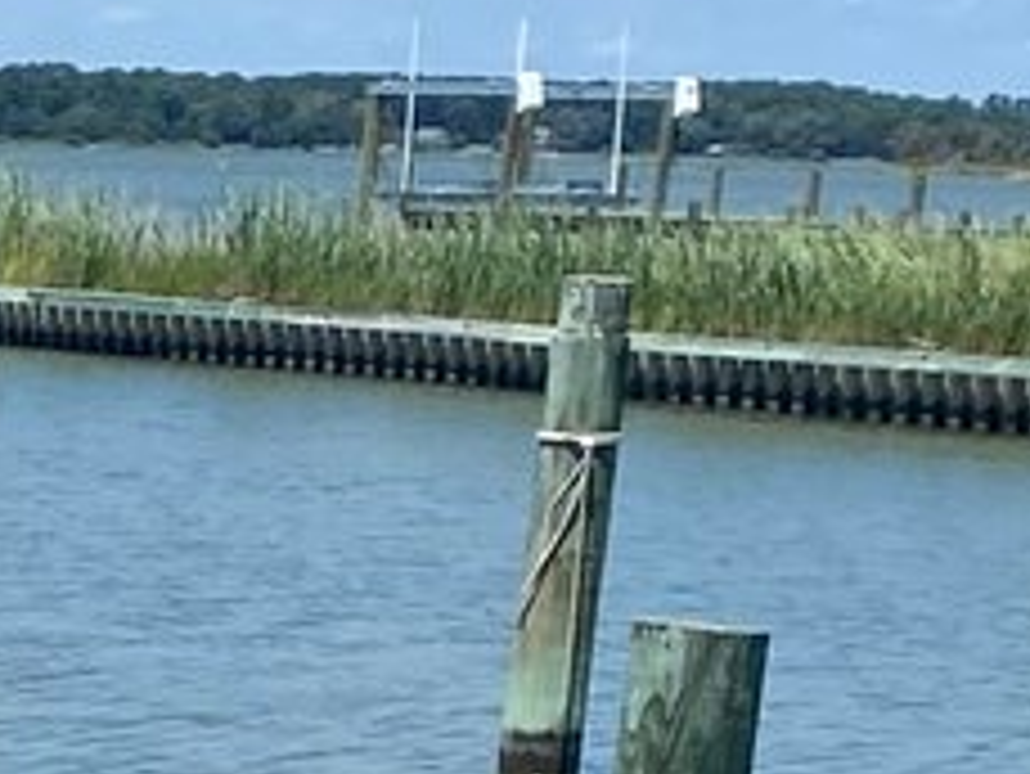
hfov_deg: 10.2
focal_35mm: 172
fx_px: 5121
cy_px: 1546
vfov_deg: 8.2
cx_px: -1293
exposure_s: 1/3497
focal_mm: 4.25
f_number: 1.8
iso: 32
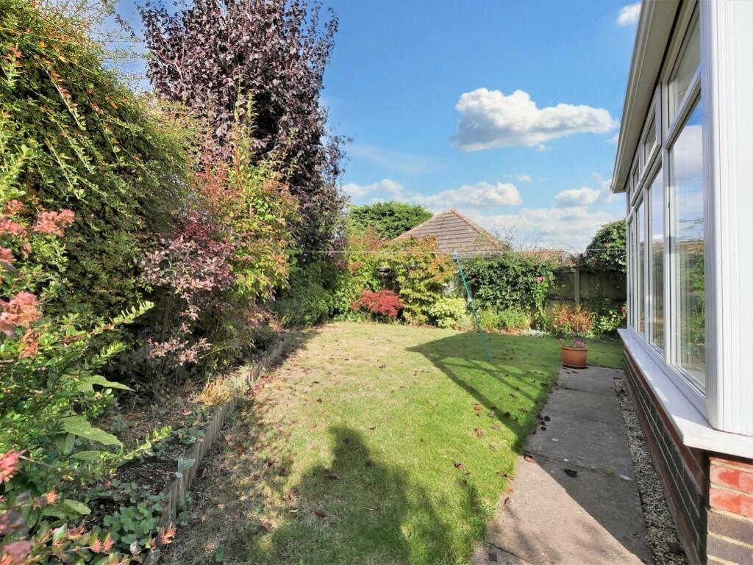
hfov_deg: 102.0
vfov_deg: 85.7
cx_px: 376
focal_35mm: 14
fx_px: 305
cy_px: 282
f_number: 7.1
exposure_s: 1/400
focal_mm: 7
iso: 200
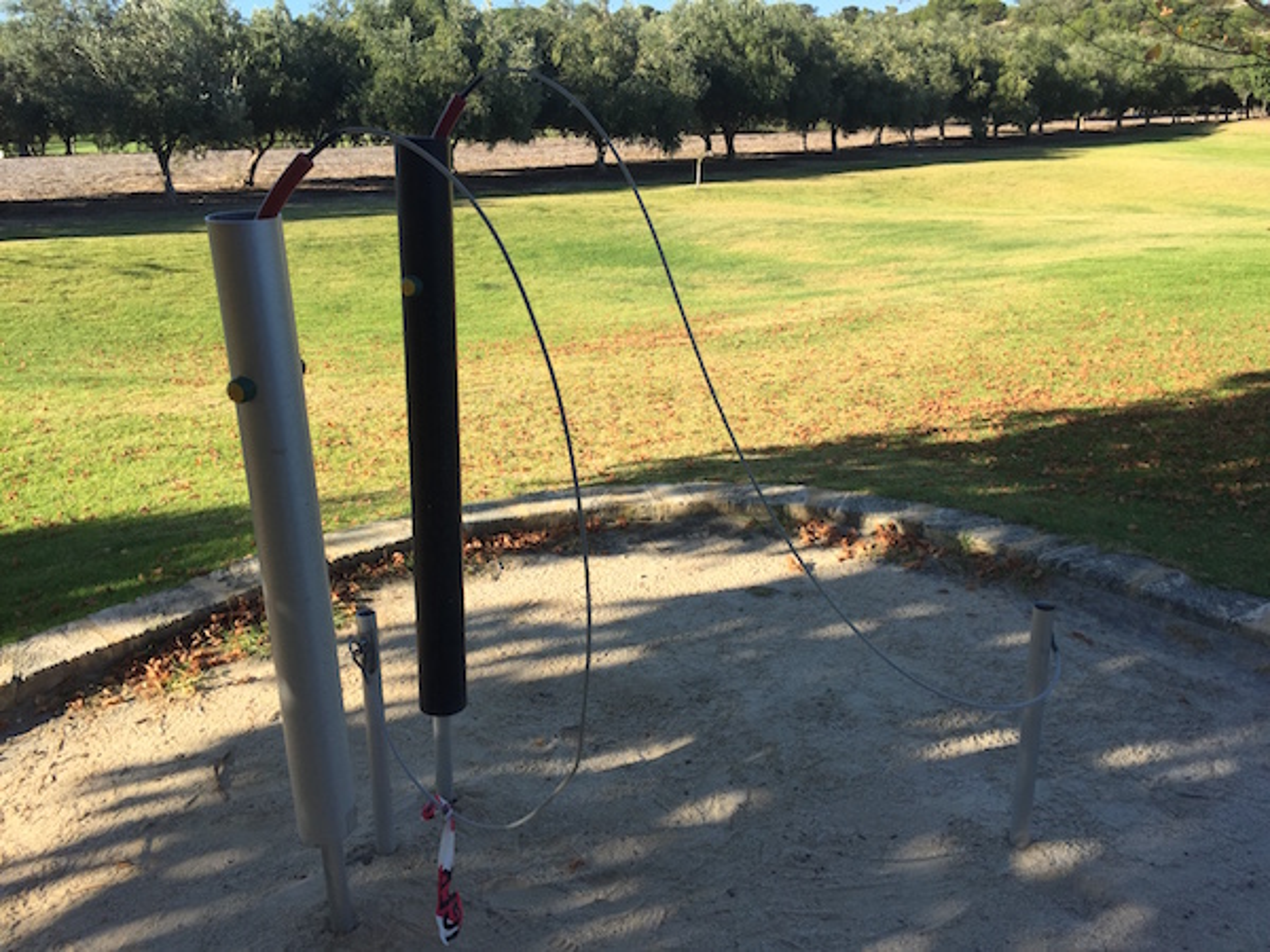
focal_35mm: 29
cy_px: 476
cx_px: 635
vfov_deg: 48.2
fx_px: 1064
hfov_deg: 61.7
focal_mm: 4.15
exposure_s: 1/860
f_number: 2.2
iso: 32
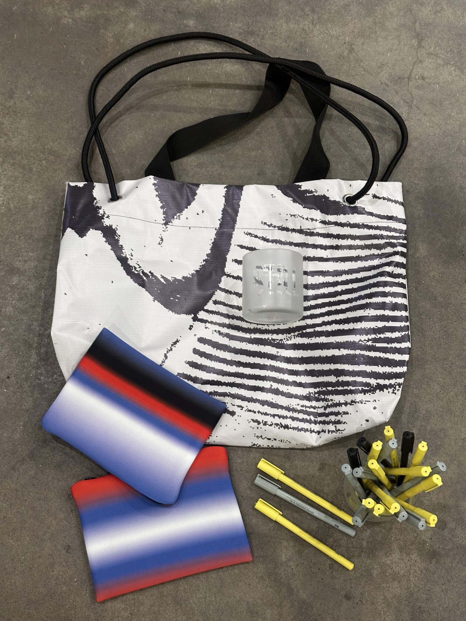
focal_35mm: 48
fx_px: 862
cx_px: 233
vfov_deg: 39.7
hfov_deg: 30.3
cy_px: 310
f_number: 1.78
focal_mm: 6.86
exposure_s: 1/33
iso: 200
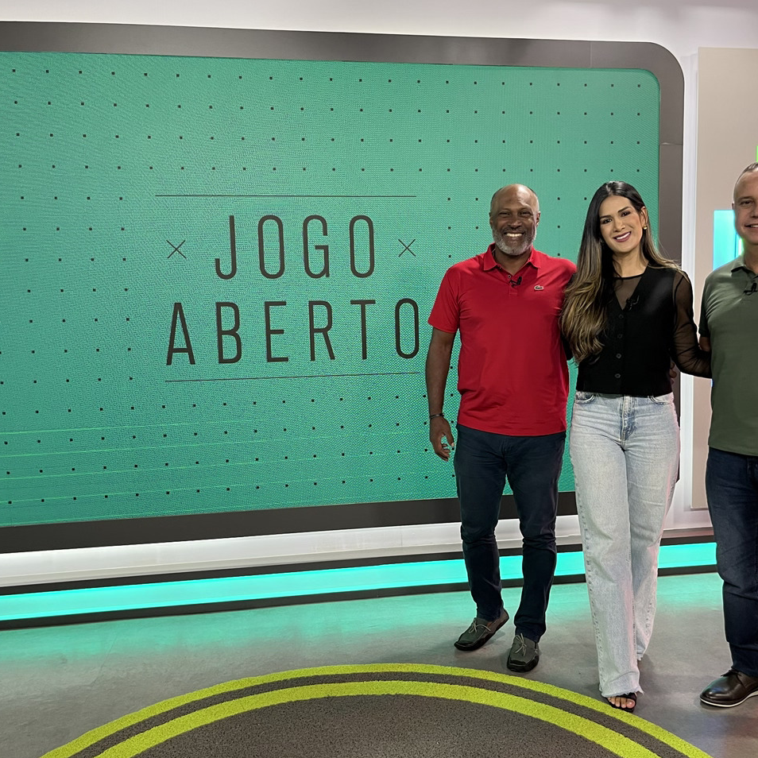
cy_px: 377
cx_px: 399
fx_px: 768
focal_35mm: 31
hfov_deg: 52.5
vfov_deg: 52.5
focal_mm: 5.1
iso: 80
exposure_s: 1/60
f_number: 1.6
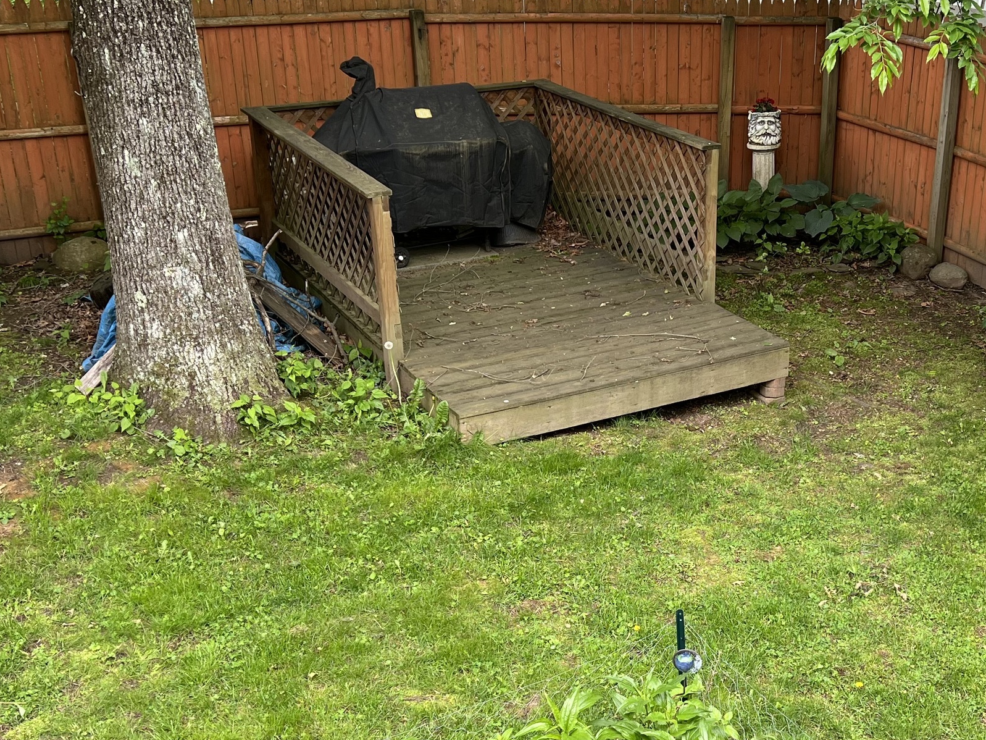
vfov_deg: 28.9
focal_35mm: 50
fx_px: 1424
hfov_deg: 37.8
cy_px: 508
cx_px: 648
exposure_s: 1/121
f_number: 1.5
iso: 40
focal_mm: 5.7
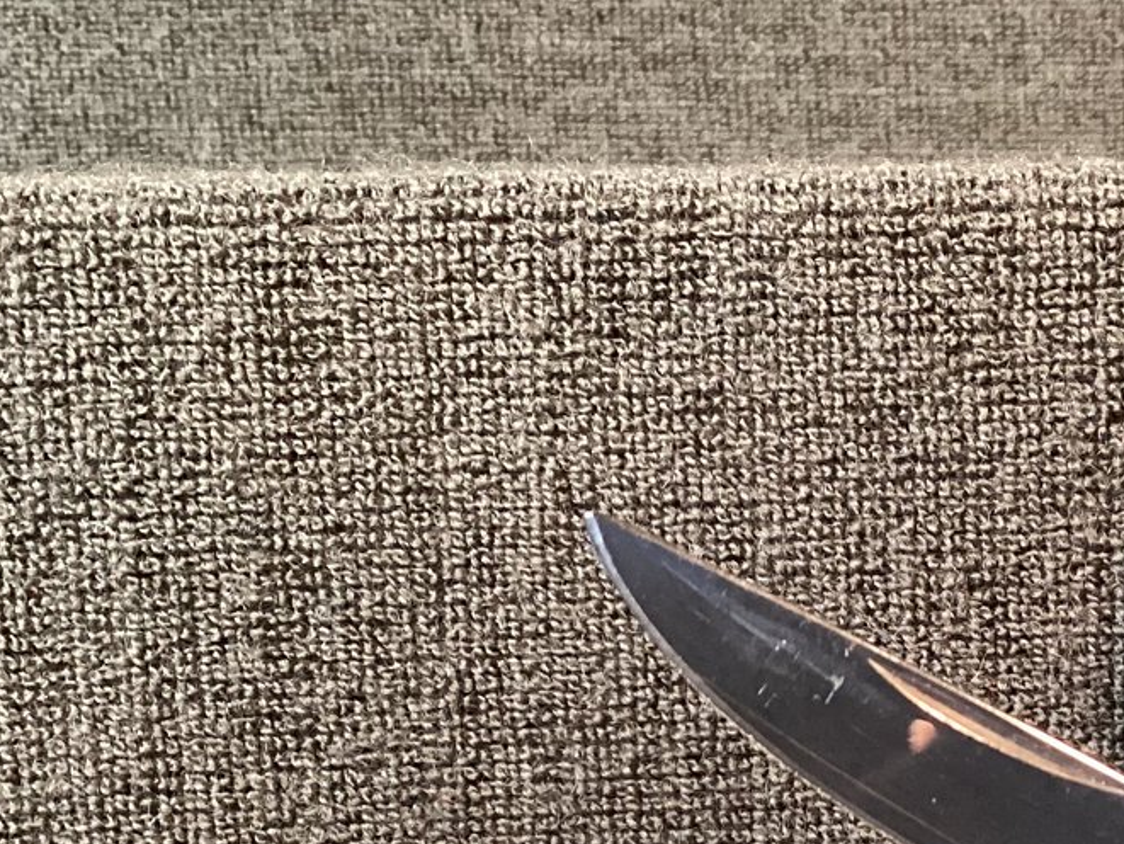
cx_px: 968
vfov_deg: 20.3
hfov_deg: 26.6
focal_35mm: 71
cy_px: 773
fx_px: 2306
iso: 320
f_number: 2.4
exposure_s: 1/30
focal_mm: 3.3
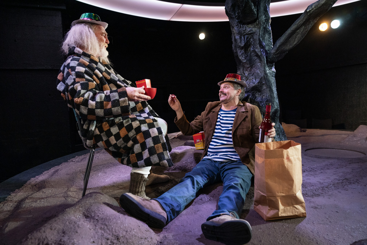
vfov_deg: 53.1
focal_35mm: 24
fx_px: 245
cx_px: 184
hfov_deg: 73.7
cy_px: 122
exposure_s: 1/200
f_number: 3.5
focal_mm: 24
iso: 3200
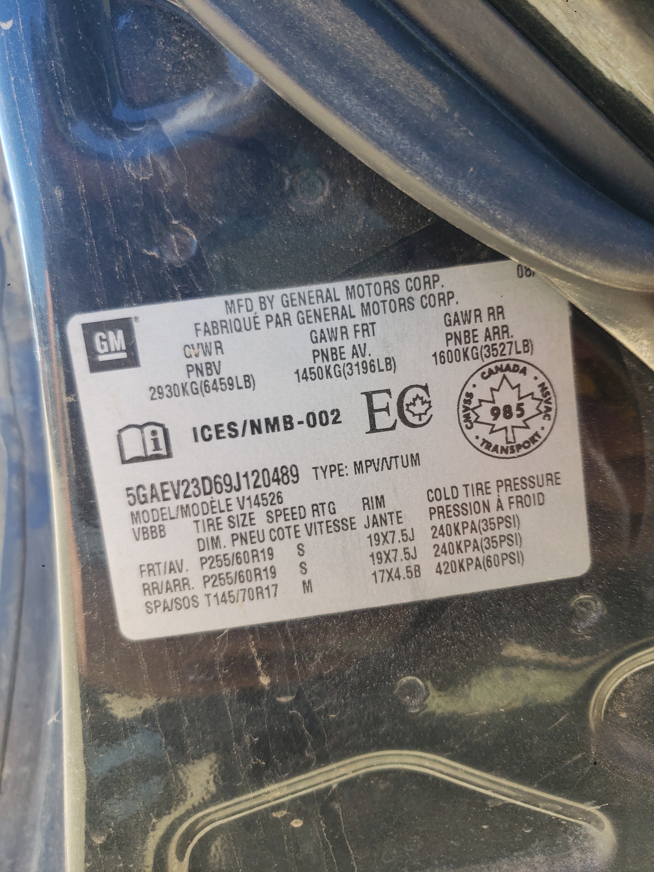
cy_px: 436
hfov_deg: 53.1
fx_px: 655
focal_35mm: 26
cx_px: 327
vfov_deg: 67.3
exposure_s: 1/213
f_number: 1.5
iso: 50
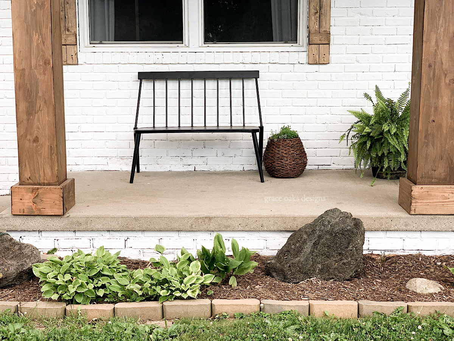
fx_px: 682
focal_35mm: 52
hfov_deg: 36.8
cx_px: 227
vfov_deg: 28.0
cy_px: 170
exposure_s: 1/120
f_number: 2.4
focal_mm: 6
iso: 32
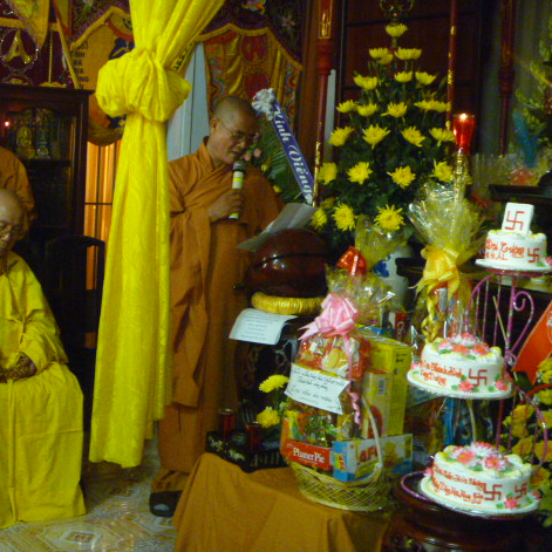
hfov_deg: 28.5
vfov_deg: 28.6
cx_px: 203
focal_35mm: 60
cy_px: 280
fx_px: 1082
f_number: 3.8
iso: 800
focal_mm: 8.9
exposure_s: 1/10
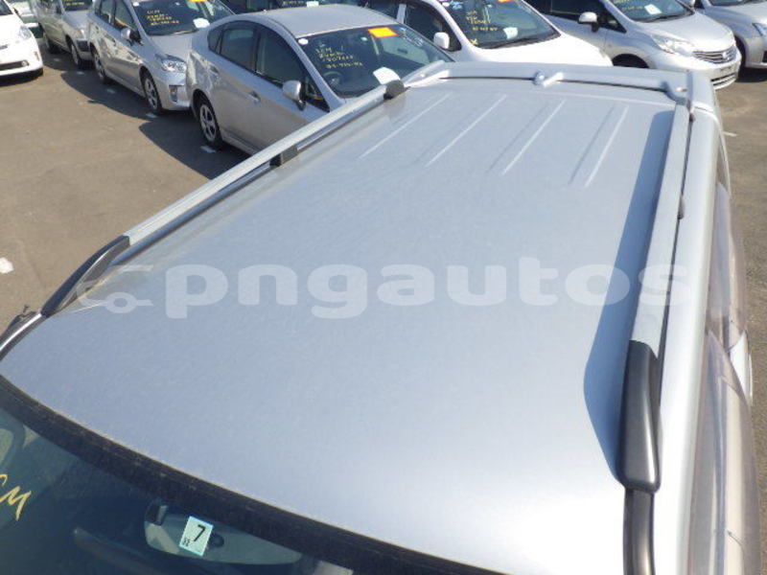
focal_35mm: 28
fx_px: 620
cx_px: 384
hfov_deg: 63.4
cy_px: 288
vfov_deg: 49.7
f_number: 4.2
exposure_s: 1/800
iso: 125
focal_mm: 5
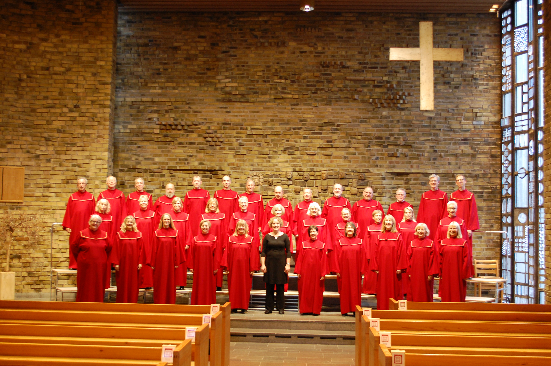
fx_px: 688
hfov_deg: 43.6
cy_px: 183
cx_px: 276
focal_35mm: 45
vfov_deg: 29.8
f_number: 4.8
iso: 800
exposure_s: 1/8
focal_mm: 30
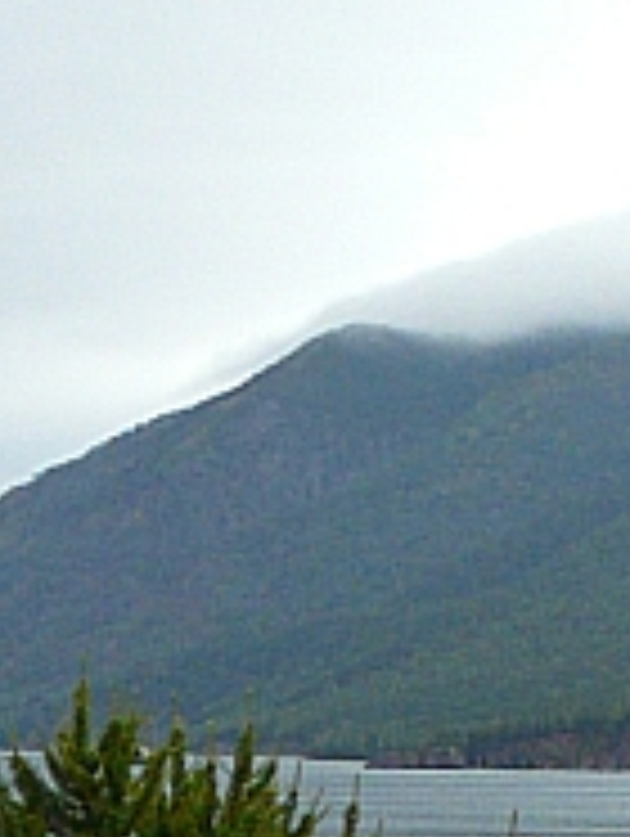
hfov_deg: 6.9
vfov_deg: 9.5
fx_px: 4842
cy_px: 1420
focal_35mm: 200
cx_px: -1100
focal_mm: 5.8
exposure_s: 1/160
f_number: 4
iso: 160
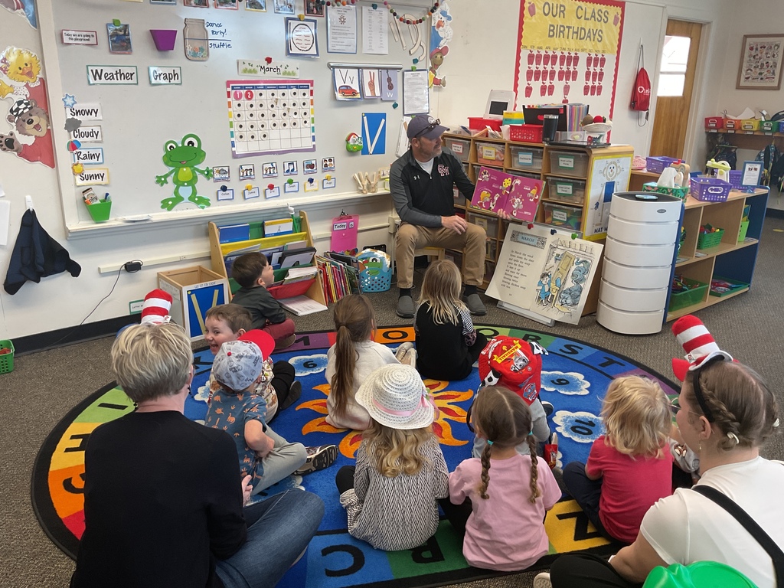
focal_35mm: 29
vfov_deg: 48.2
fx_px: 657
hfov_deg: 61.7
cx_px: 392
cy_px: 294
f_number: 1.8
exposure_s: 1/120
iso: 64
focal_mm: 3
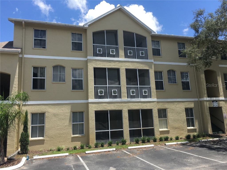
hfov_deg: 61.7
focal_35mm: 29
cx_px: 114
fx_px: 190
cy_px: 85
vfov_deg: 48.2
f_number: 2.2
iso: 25
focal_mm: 4.15
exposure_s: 1/1115
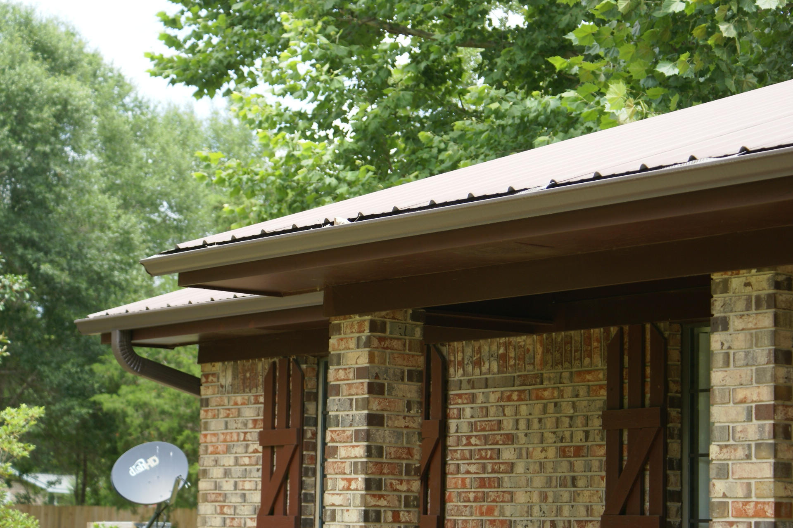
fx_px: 1982
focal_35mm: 90
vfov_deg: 15.2
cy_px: 264
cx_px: 396
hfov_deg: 22.6
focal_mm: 60
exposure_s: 1/160
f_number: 5.6
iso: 100
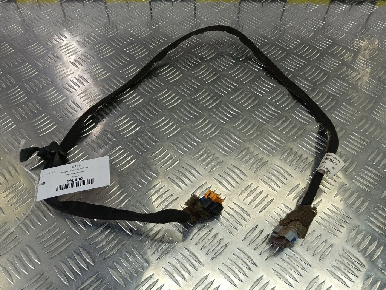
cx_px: 193
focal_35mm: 23
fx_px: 256
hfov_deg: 73.9
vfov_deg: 58.9
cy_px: 145
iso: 136
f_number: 1.6
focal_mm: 4.11
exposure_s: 1/100
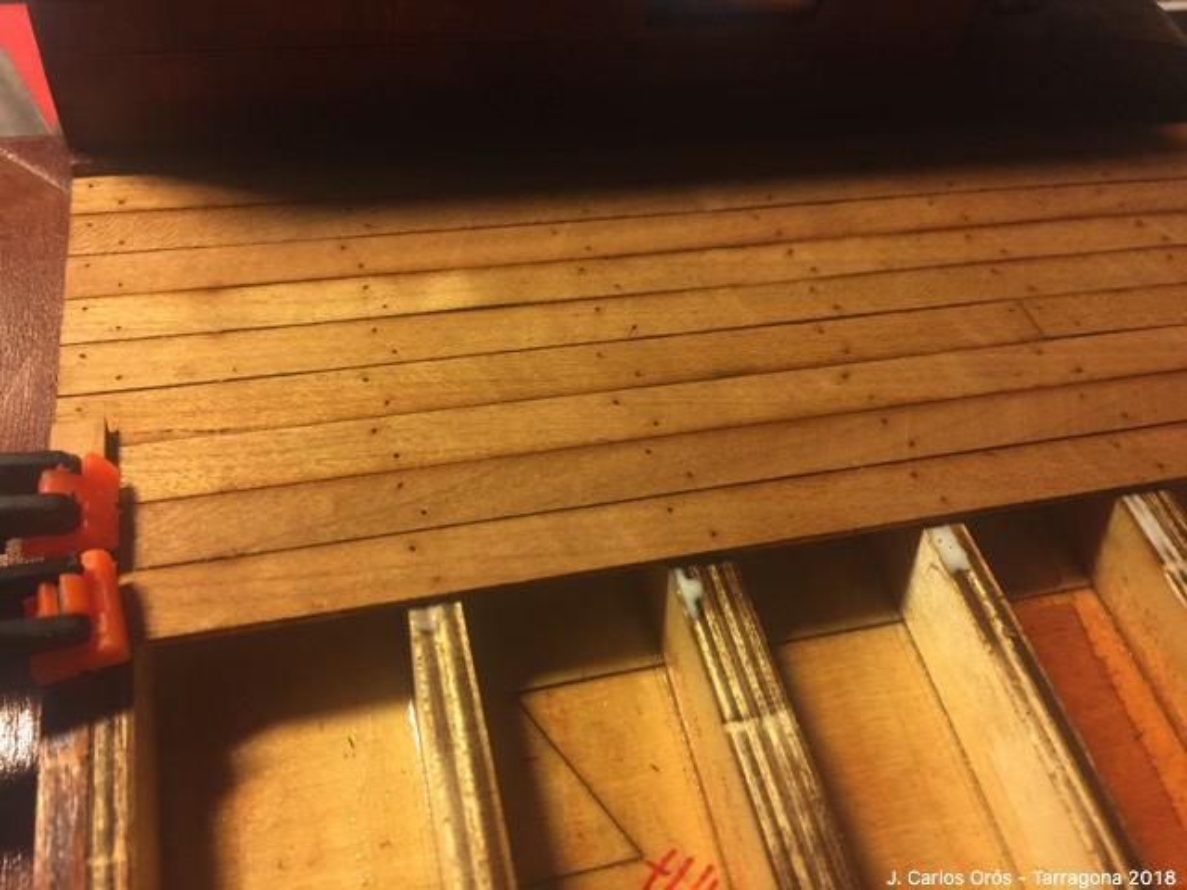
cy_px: 445
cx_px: 594
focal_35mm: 29
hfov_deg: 61.7
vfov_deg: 48.2
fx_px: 994
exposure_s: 1/33
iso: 160
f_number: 2.2
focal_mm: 4.15
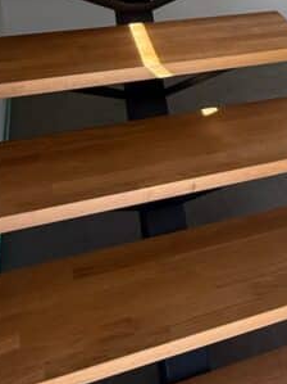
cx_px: 237
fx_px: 531
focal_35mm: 48
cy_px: -24
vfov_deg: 34.9
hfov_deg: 29.4
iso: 160
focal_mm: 2.22
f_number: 2.2
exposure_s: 1/99
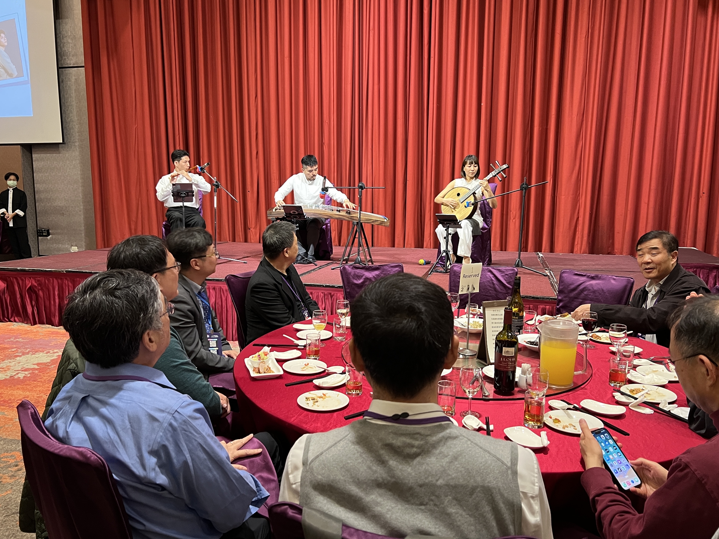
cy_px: 272
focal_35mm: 27
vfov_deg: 51.3
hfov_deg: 65.3
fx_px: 561
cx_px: 360
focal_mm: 5.7
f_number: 1.5
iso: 320
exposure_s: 1/60
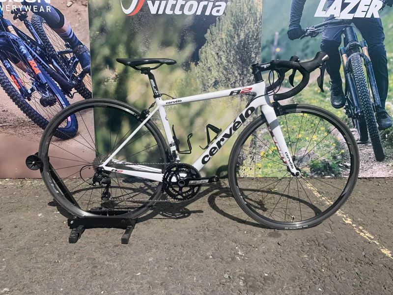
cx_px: 196
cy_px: 148
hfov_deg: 67.3
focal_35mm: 26
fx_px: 295
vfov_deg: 53.1
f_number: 1.8
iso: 25
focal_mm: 4.25
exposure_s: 1/4274
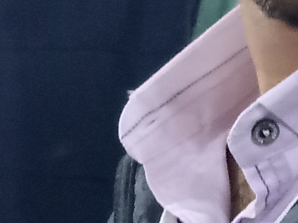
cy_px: -103
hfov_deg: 10.1
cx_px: -226
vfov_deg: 7.9
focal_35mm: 185
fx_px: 1593
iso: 736
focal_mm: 3.74
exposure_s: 1/14.3
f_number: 2.25
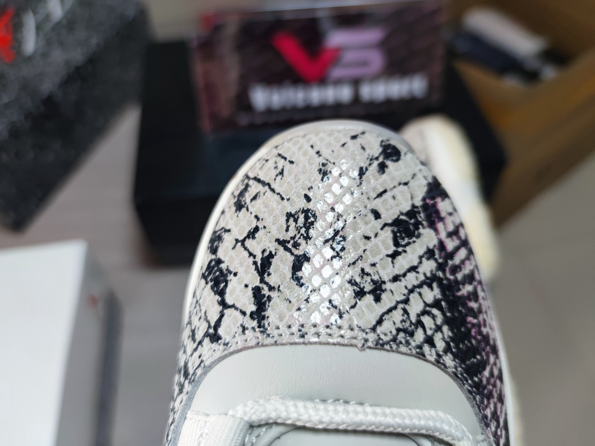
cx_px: 298
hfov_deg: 71.6
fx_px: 413
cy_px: 223
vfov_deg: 56.8
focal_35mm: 24
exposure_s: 1/100
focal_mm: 6.72
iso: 201
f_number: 1.69
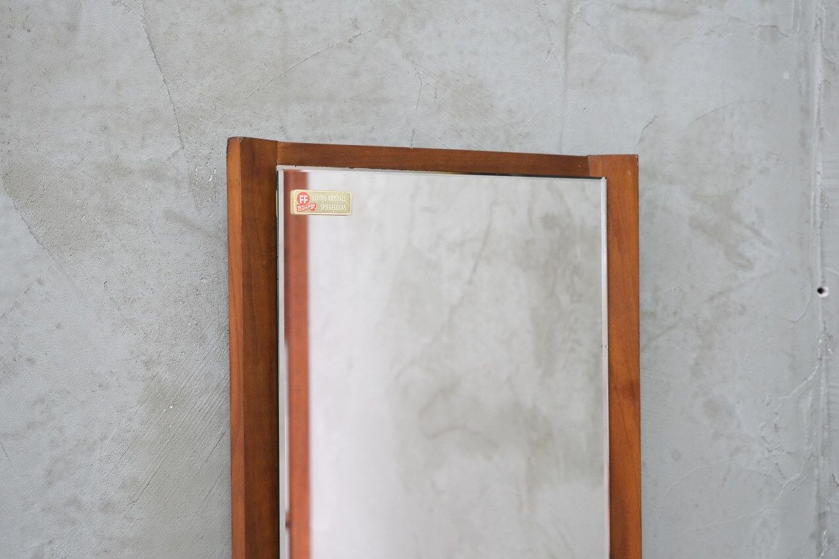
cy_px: 280
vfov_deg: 27.5
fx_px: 1142
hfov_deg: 40.3
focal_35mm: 49
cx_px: 420
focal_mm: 32.5
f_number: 4
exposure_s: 1/50
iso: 3200
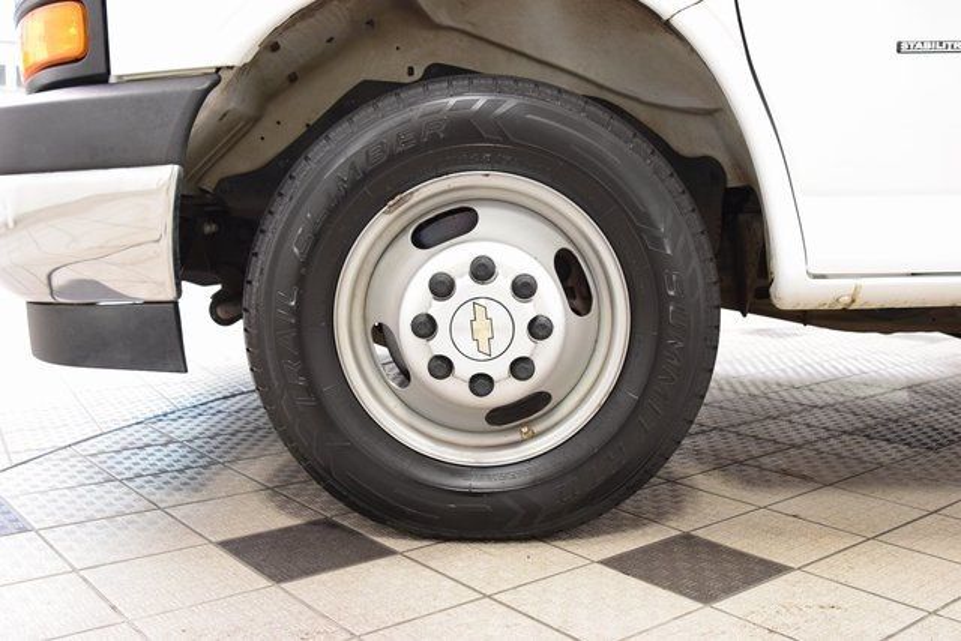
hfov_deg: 53.1
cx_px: 480
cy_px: 320
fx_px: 961
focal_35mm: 36
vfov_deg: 36.9
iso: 1600
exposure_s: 1/60
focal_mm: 24
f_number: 4
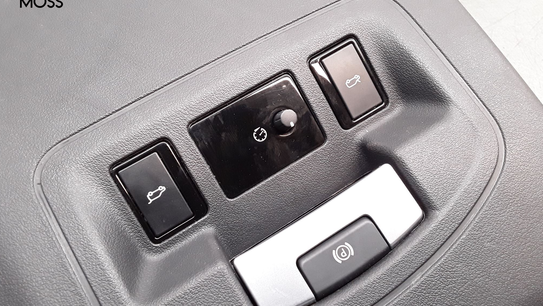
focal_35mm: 31
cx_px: 269
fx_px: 446
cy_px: 168
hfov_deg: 62.6
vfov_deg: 37.8
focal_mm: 2.91
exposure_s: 1/50
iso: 100
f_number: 1.9
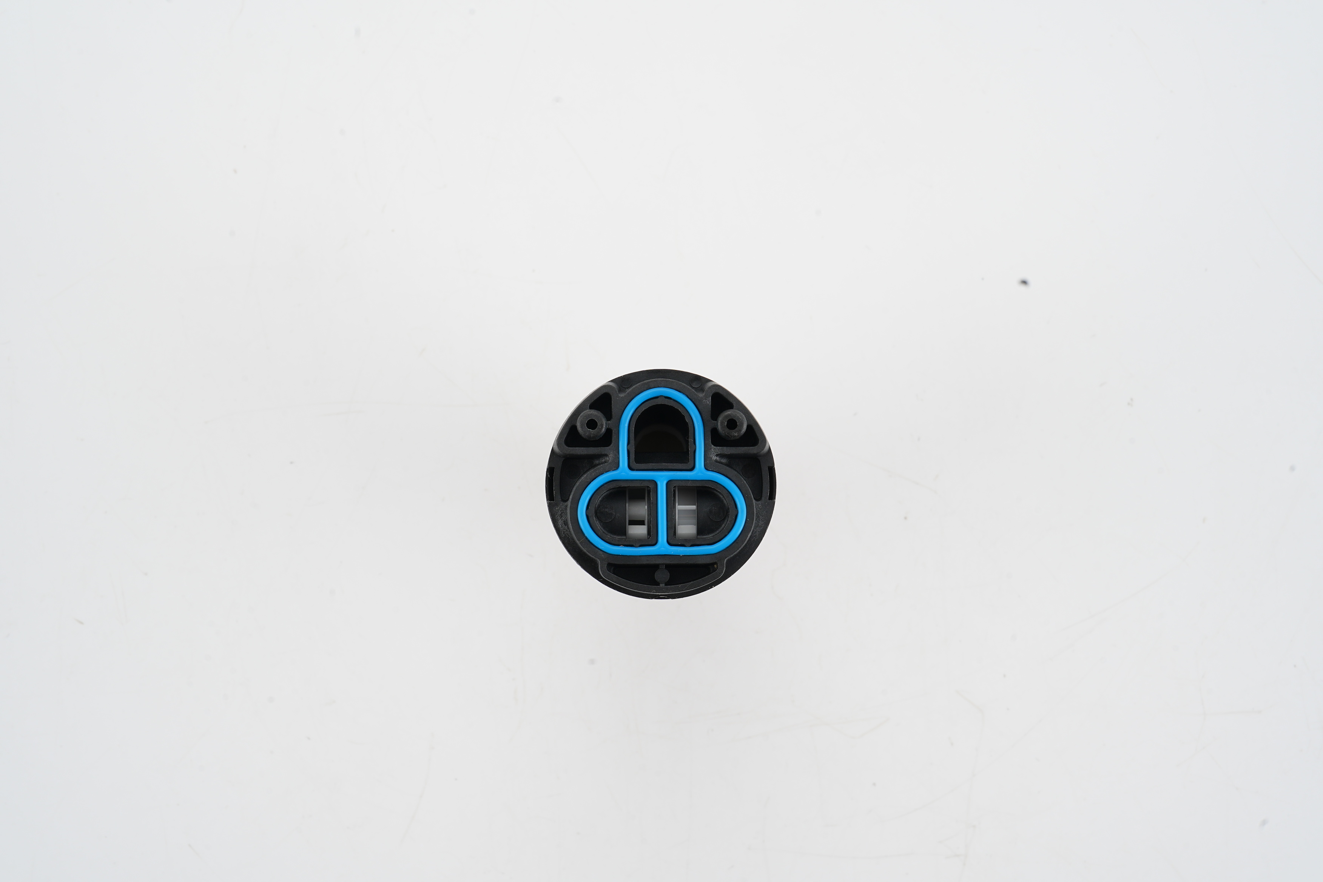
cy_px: 441
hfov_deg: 28.8
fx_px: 2572
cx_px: 662
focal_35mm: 70
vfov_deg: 19.5
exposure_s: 1/100
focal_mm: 70
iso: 160
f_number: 16
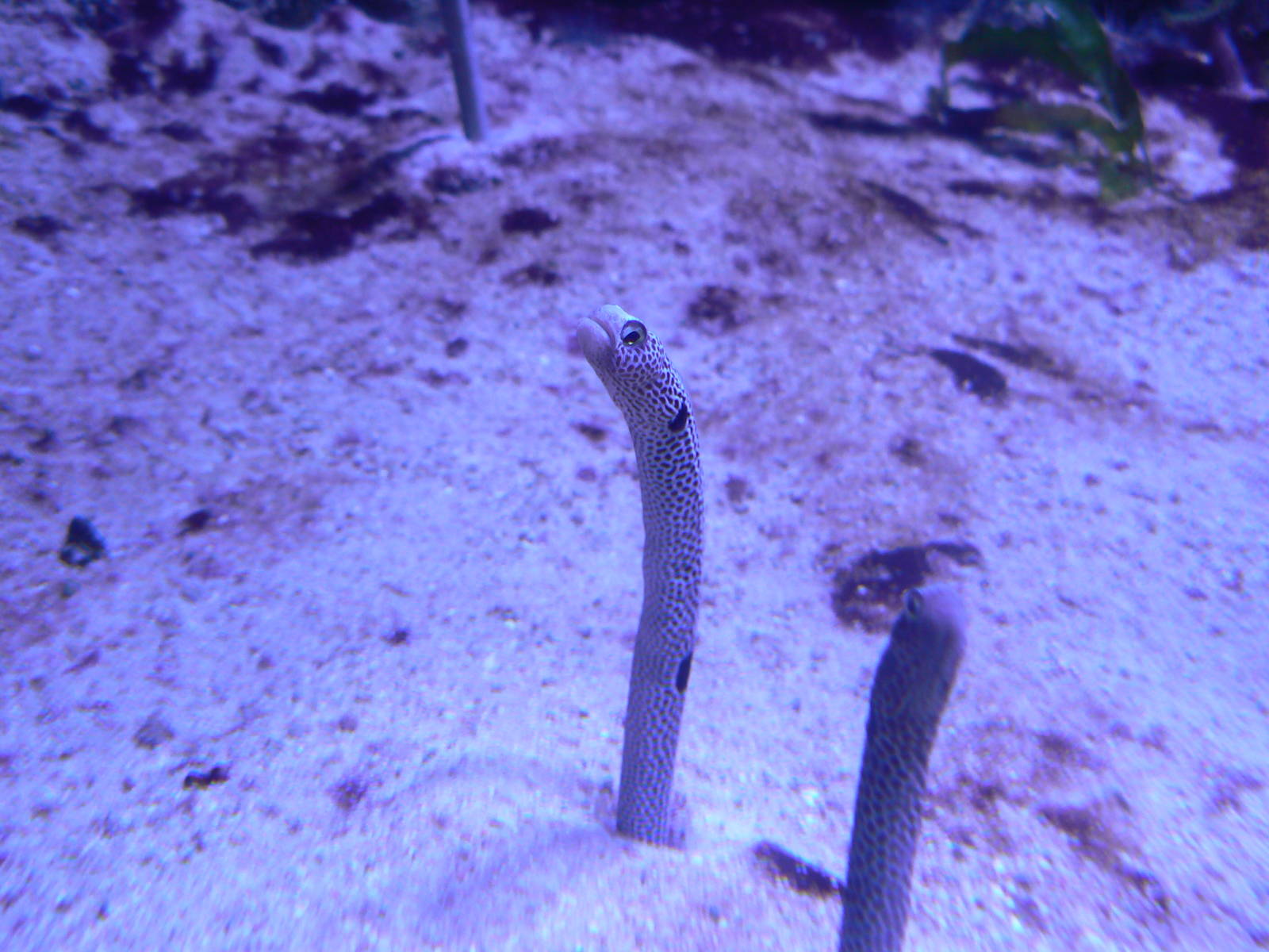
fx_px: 1320
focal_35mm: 36
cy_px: 476
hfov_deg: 51.4
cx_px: 634
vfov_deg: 39.7
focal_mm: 6
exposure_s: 1/20
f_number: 2.8
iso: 100
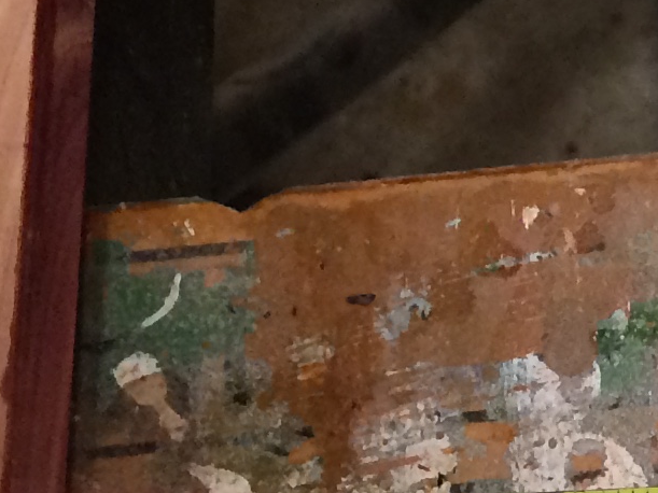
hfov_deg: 10.9
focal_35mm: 155
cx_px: 1564
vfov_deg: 9.5
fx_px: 2946
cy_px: 468
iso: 160
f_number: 2.2
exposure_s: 1/30
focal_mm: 4.15
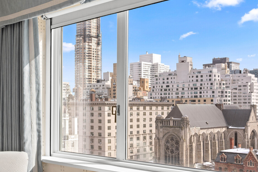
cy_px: 112
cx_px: 105
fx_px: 344
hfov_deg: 41.0
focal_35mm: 48
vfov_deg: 27.9
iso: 250
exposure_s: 1/30
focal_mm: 30
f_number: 13
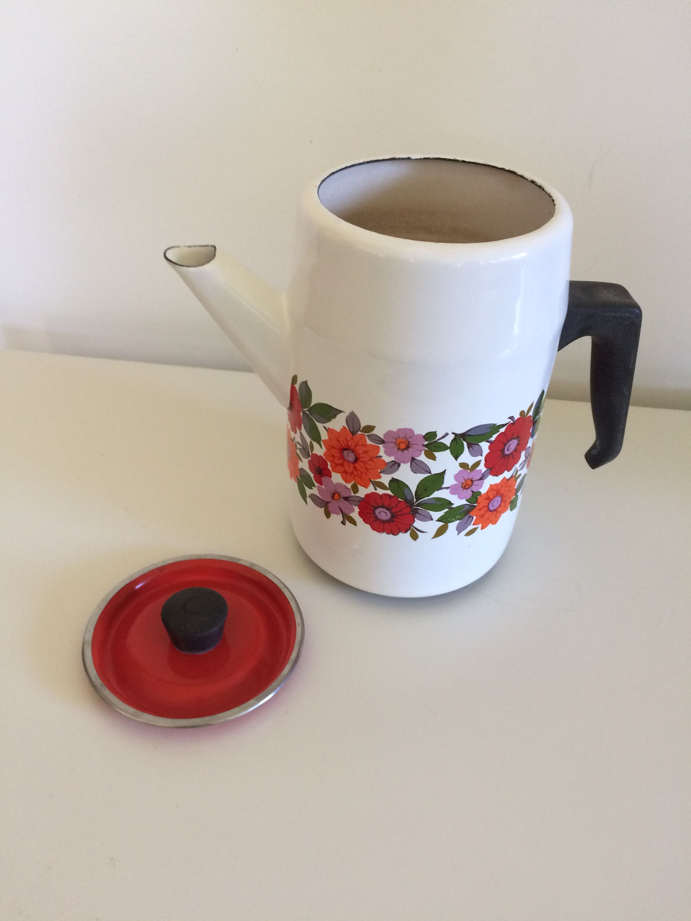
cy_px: 460
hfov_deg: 48.2
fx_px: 772
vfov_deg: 61.7
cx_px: 346
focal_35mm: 29
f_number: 2.2
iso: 125
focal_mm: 4.15
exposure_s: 1/33
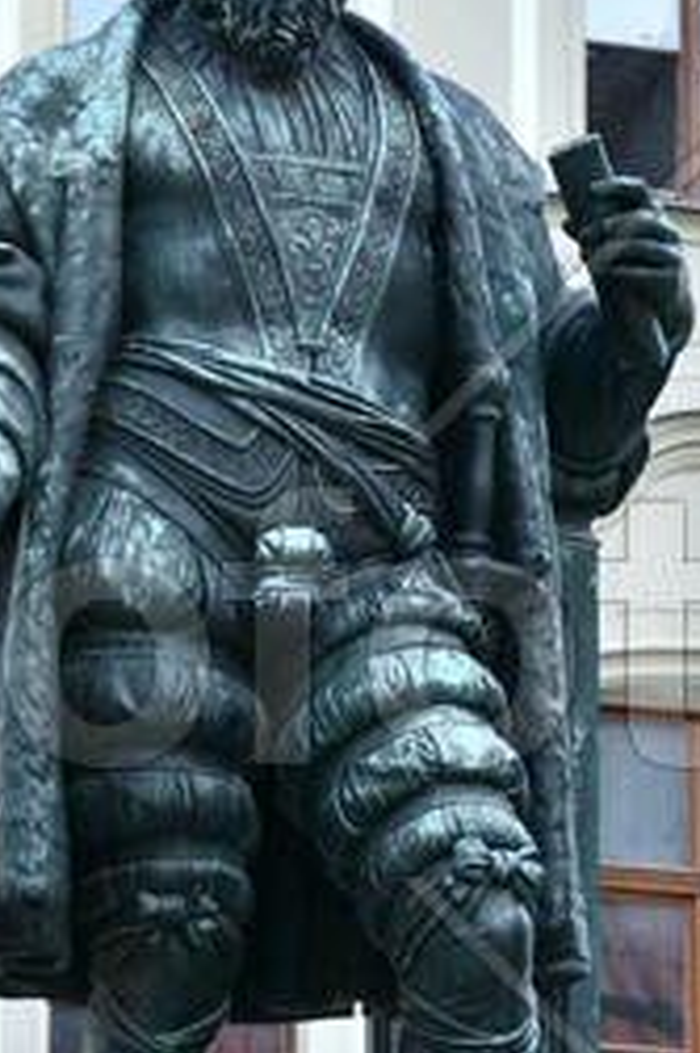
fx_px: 6279
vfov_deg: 9.6
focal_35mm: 215
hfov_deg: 6.4
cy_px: 663
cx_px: 195
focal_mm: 62
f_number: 5.3
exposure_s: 1/160
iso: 320
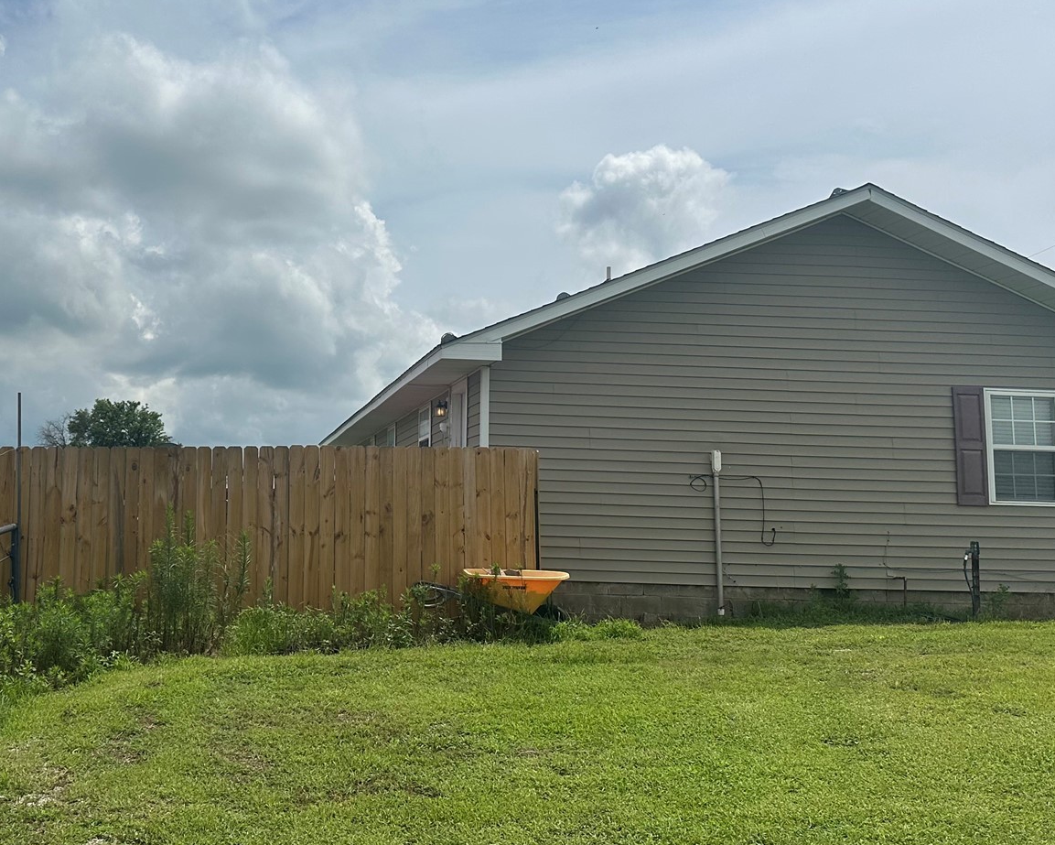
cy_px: 363
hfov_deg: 45.8
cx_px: 321
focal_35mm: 39
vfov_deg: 38.2
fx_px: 1218
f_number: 1.78
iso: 80
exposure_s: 1/13699
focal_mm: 6.86
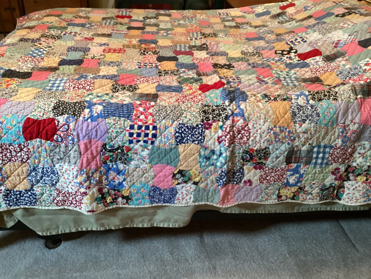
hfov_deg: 58.3
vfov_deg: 45.4
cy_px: 140
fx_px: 332
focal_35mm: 31
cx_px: 186
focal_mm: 3.3
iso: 320
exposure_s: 1/50
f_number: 2.4
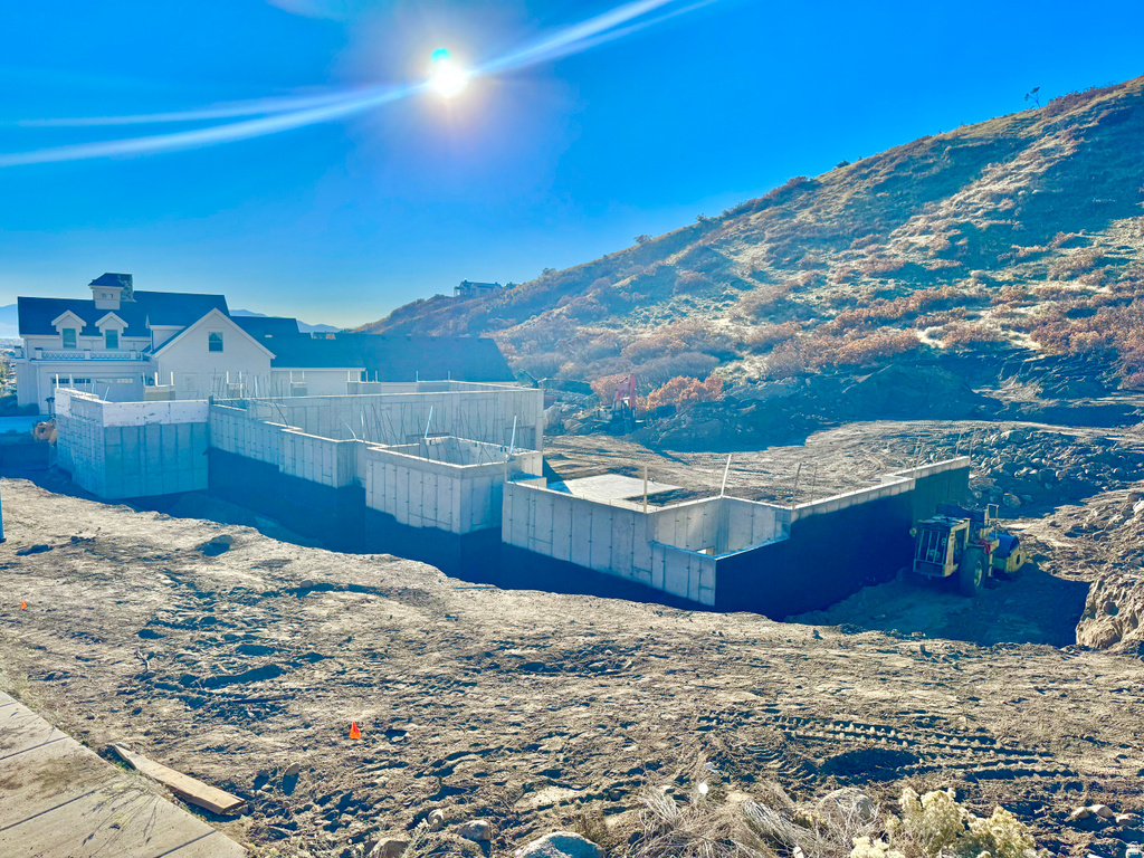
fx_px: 793
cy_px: 429
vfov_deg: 56.8
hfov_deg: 71.6
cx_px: 572
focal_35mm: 24
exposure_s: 1/7092
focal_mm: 6.76
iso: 80
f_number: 1.78
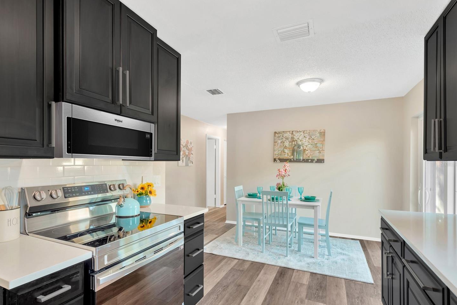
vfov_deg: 64.5
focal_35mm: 19
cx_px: 213
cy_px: 164
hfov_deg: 86.8
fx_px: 241
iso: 400
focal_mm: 17
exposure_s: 1/10
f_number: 6.3
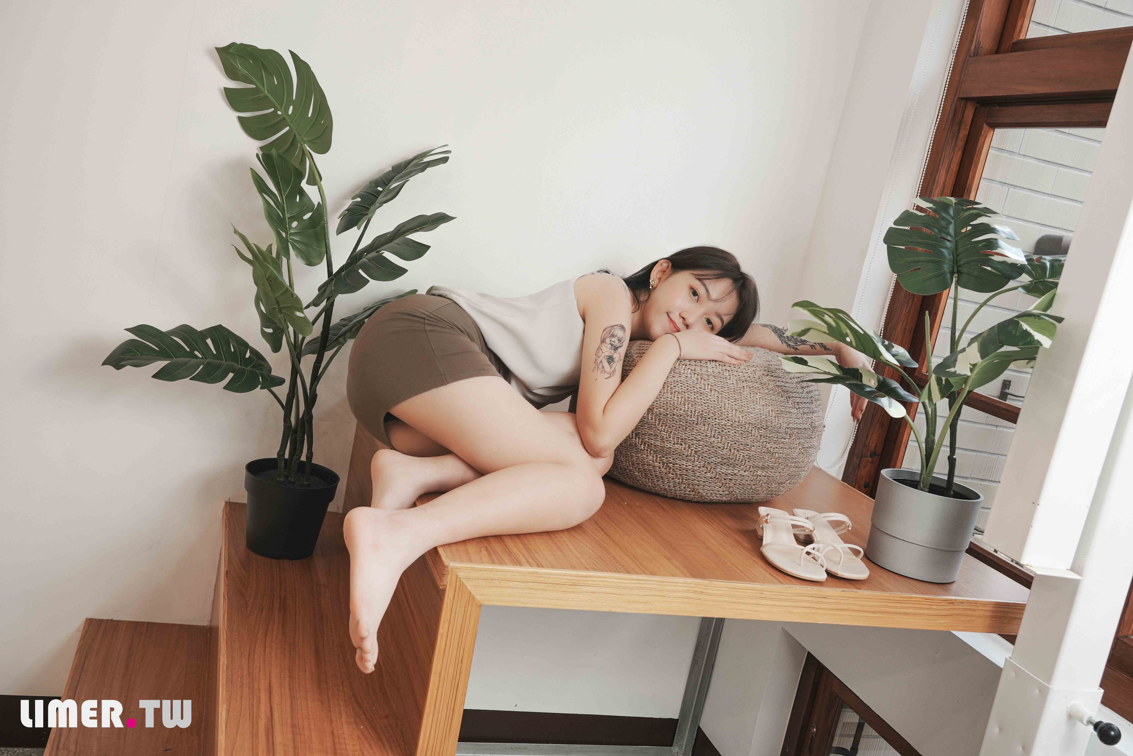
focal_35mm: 32
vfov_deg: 41.1
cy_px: 378
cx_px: 566
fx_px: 1007
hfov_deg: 58.7
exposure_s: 1/60
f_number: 8
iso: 200
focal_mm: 32
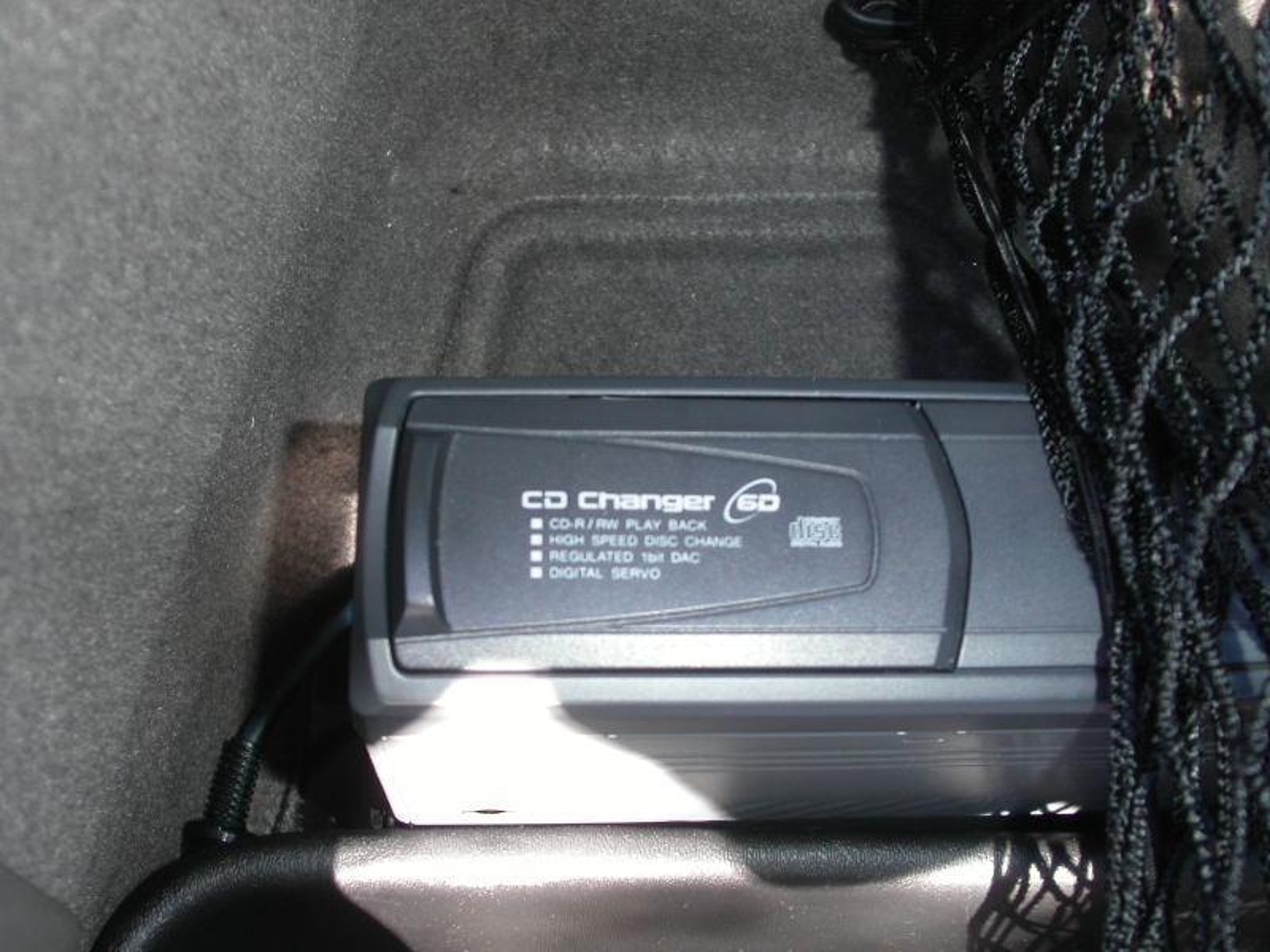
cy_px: 476
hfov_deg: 49.0
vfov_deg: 37.7
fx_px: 1394
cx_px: 635
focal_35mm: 38
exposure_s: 1/30
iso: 100
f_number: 2.8
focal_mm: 7.8
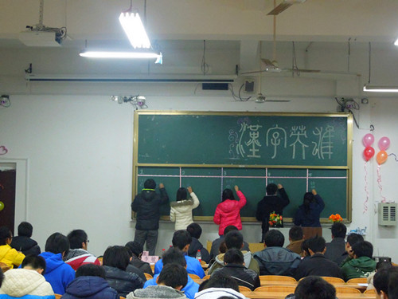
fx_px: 701
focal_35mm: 61
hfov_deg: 31.7
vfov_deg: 24.0
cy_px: 150
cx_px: 199
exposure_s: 1/30
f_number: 4.3
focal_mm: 11
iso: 1600
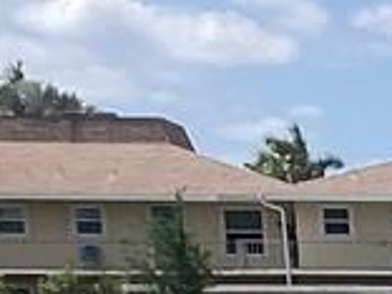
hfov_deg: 8.4
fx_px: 2299
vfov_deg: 6.8
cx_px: 1111
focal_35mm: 203
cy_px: 766
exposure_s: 1/1456
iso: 25
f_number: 2.4
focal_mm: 3.3
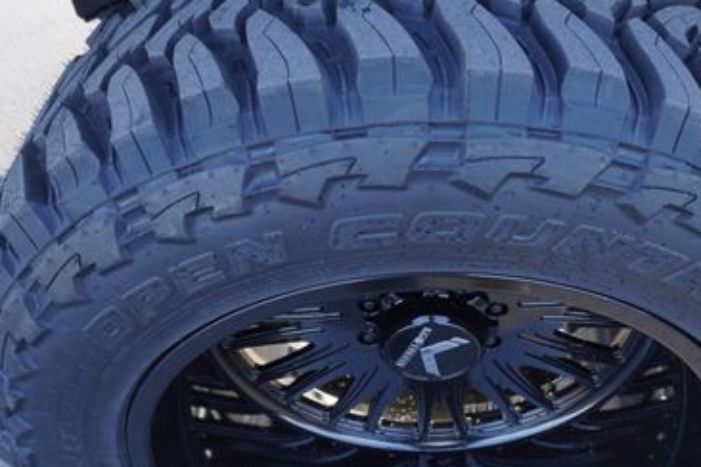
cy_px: 245
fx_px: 818
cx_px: 439
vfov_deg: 31.9
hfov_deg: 46.0
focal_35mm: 42
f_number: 4
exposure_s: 1/60
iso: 160
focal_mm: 16
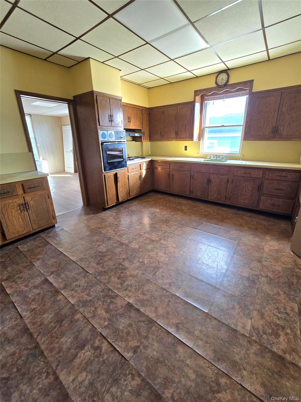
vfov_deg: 106.2
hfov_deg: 89.9
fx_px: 151
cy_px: 201
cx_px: 150
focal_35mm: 13
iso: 160
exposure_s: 1/60.2
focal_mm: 2.2
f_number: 2.2
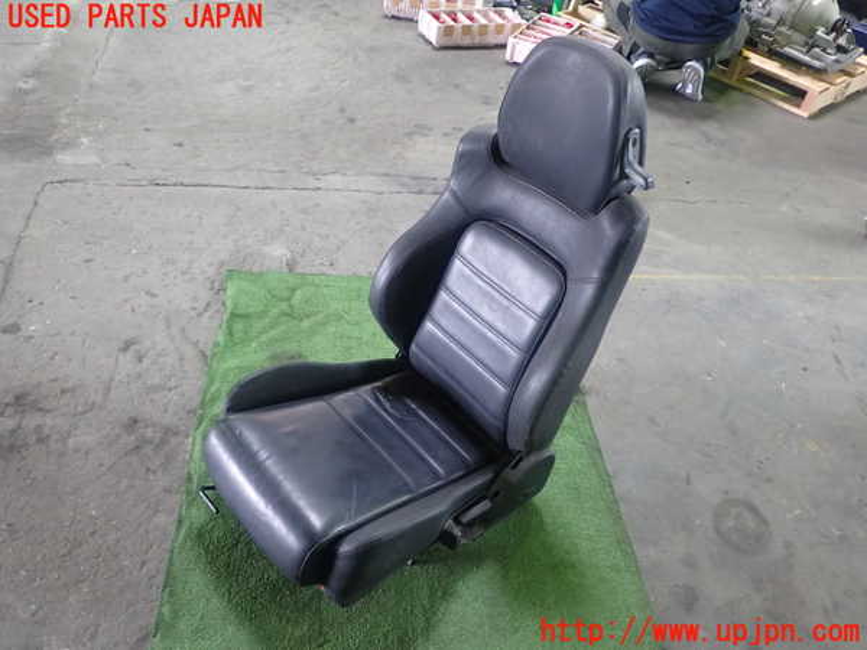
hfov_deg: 60.0
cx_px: 434
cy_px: 325
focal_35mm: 30
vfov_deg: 46.8
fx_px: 751
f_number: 2.3
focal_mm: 5.4
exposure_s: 1/30
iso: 320
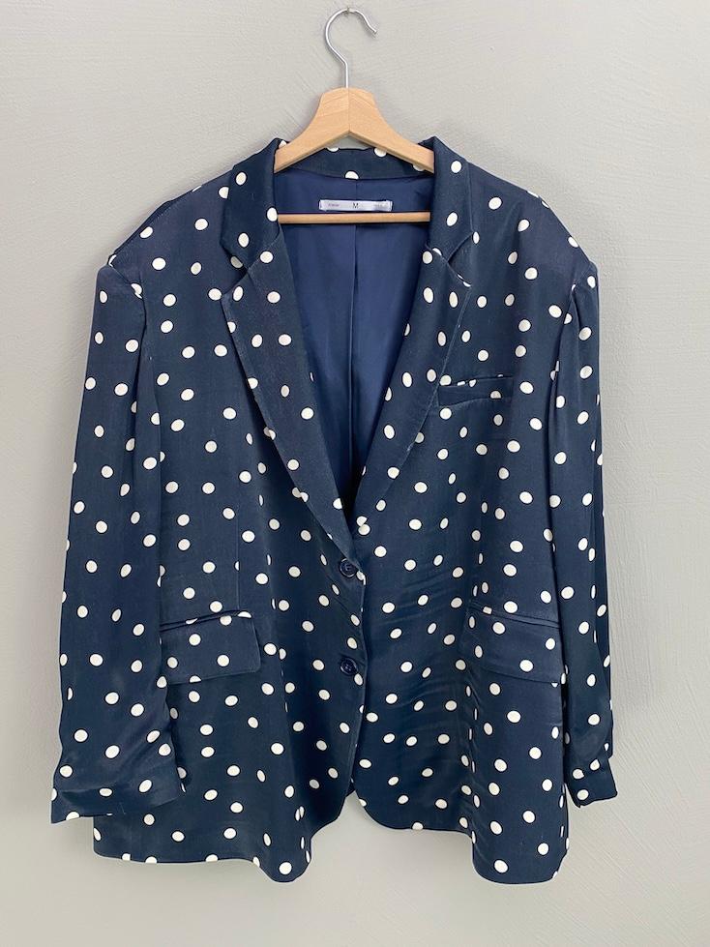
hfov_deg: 53.1
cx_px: 355
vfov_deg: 67.3
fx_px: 711
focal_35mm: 26
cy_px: 474
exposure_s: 1/50
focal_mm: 4.25
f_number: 1.8
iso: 64
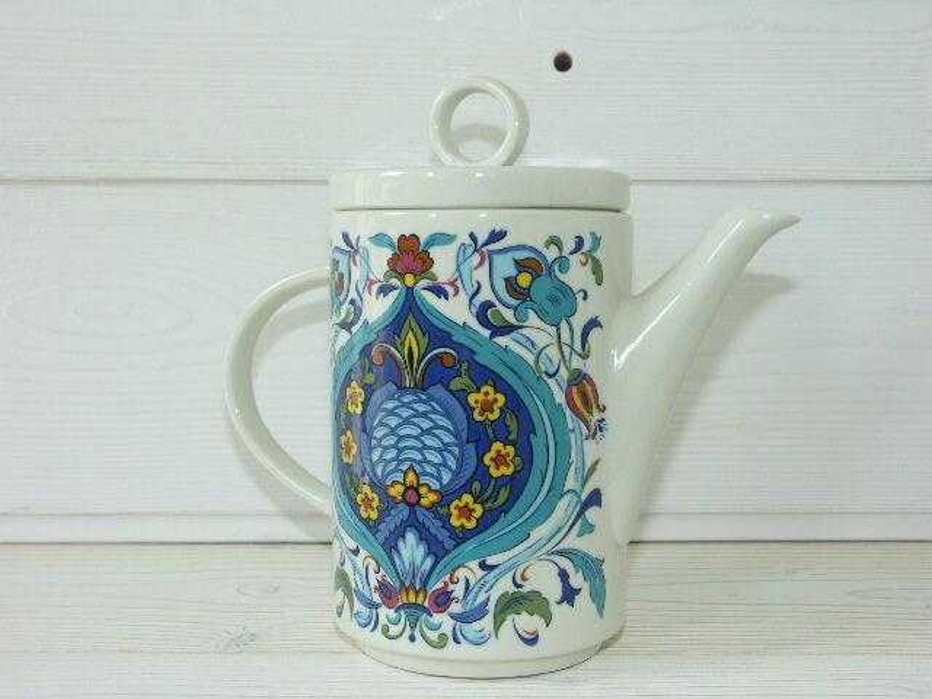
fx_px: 1185
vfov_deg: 32.9
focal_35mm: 44
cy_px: 350
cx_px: 466
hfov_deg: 42.9
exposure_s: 1/80
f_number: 4
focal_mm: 11.46
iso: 100
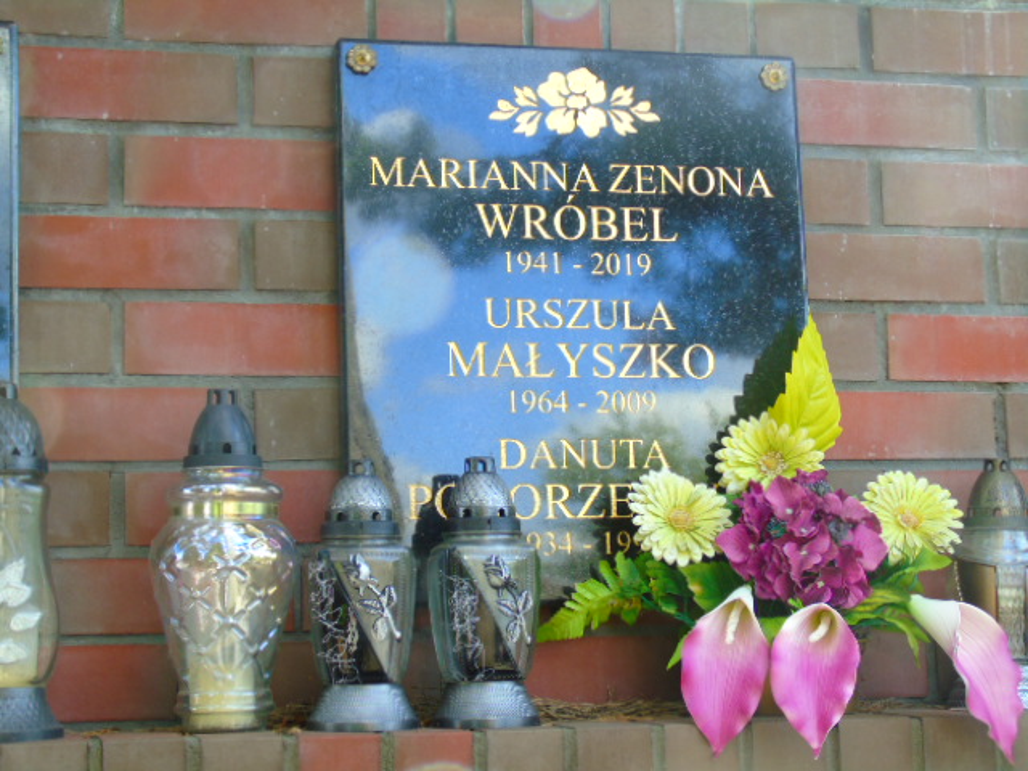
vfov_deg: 20.7
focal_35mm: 71
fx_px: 2109
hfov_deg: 27.4
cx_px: 514
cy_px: 386
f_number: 4.7
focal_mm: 13
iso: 80
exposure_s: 1/40
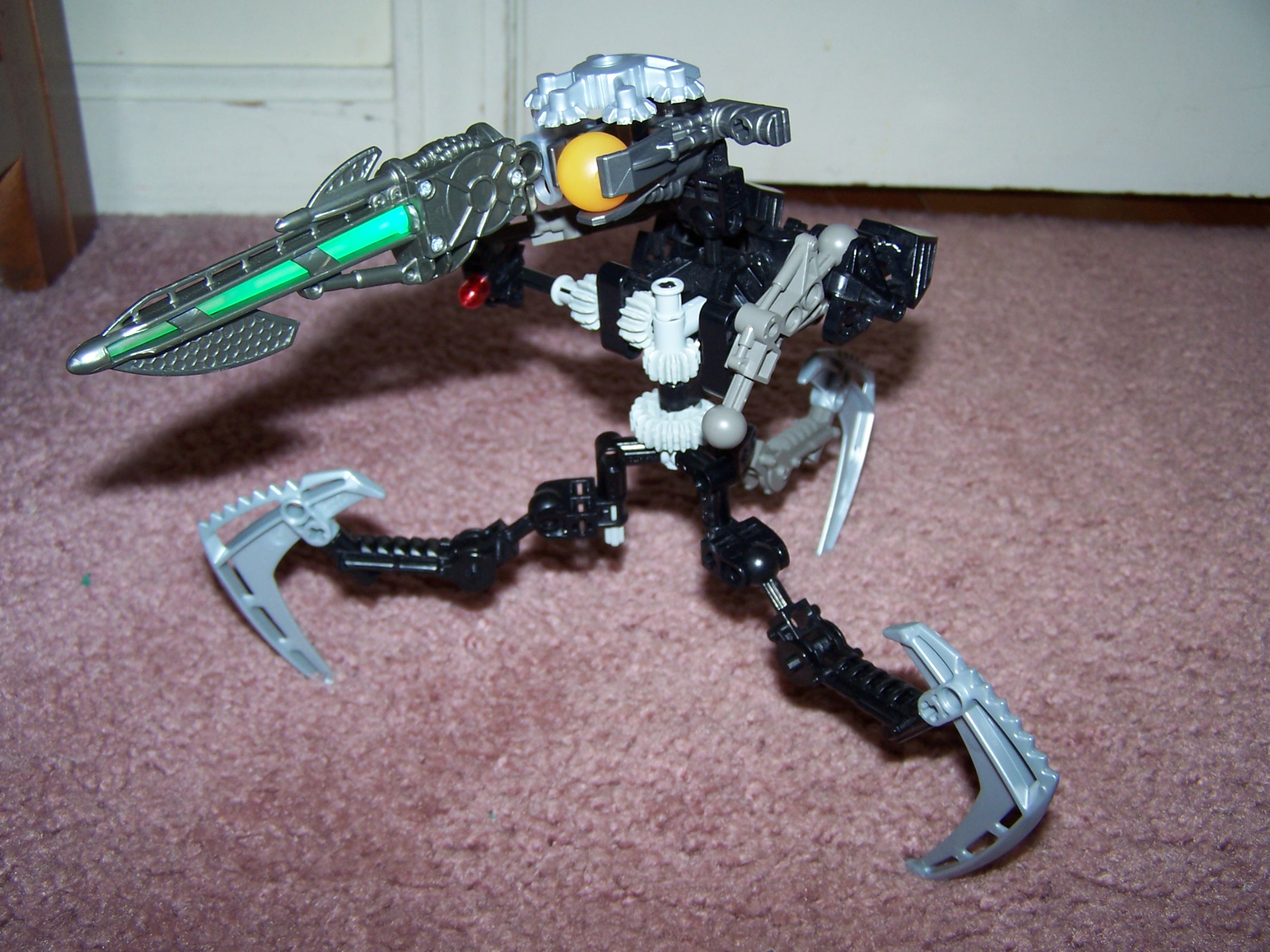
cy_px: 476
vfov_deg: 37.7
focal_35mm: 38
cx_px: 635
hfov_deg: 49.0
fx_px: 1394
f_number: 2.8
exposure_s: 1/60
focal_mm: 6.3
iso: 80
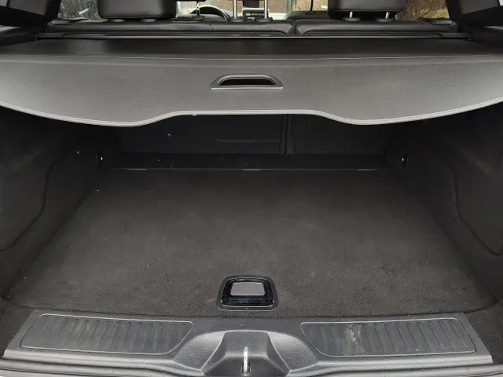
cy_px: 188
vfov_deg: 58.9
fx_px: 334
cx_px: 252
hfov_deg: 73.9
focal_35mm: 23
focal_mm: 5.56
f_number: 1.8
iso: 236
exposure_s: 1/100
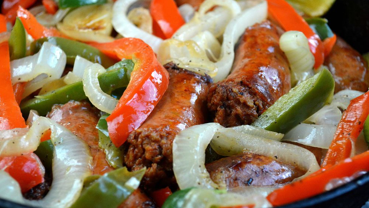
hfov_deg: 33.3
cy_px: 112
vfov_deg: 19.1
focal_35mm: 63
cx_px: 184
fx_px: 616
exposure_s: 1/125
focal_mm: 40
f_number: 5.3
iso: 800
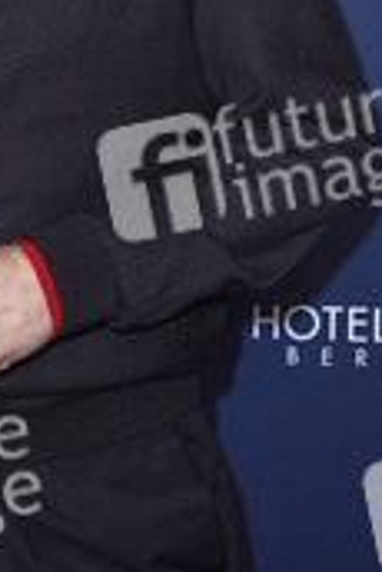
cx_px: -33
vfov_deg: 13.4
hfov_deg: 9.0
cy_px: -3
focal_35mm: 151
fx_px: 2398
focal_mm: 65
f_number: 5.6
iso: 400
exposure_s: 1/250
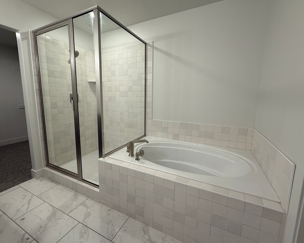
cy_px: 117
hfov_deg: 93.1
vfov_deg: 80.3
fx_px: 144
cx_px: 146
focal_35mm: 16
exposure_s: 1/120
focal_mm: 2.22
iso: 125
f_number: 2.2
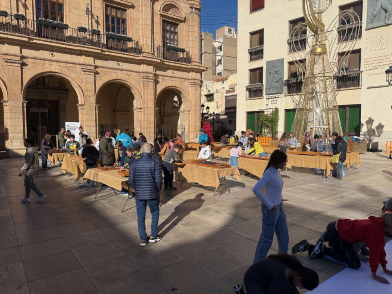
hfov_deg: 71.6
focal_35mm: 24
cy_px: 147
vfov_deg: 56.8
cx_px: 196
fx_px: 272
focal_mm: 6.76
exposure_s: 1/7353
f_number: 1.78
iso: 80
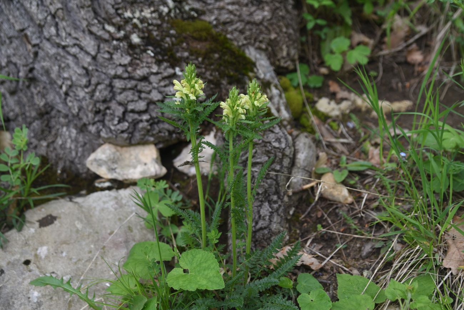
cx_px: 232
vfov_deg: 27.0
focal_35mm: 50
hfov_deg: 39.6
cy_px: 155
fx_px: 644
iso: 400
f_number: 4.5
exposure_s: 1/125
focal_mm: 50
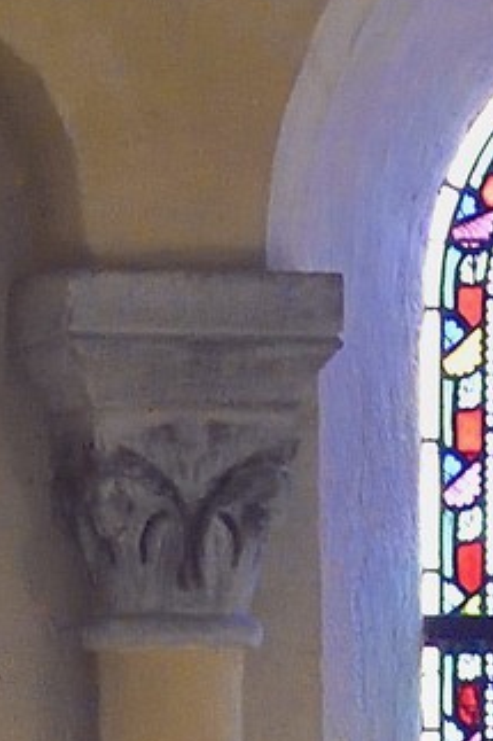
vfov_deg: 1.5
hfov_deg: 1.0
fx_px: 27512
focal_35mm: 1338
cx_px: 748
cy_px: 2466
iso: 3200
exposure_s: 1/40
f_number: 5.6
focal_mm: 180
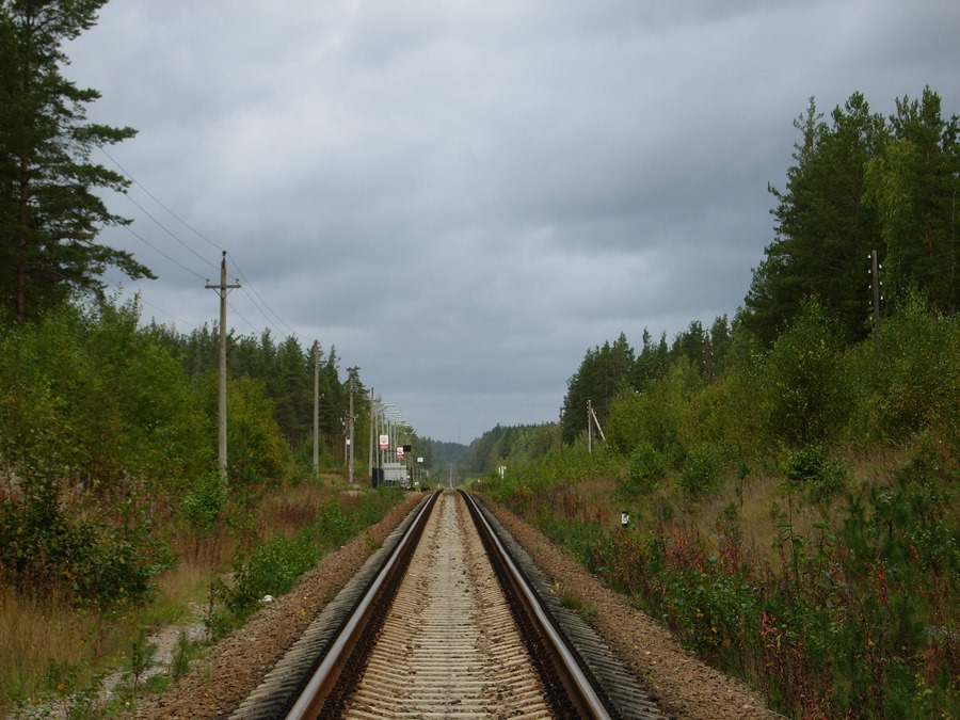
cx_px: 480
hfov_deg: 16.8
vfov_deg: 12.7
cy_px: 360
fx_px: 3245
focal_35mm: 117
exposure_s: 1/93.1
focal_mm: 24.5
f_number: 7.1
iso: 50
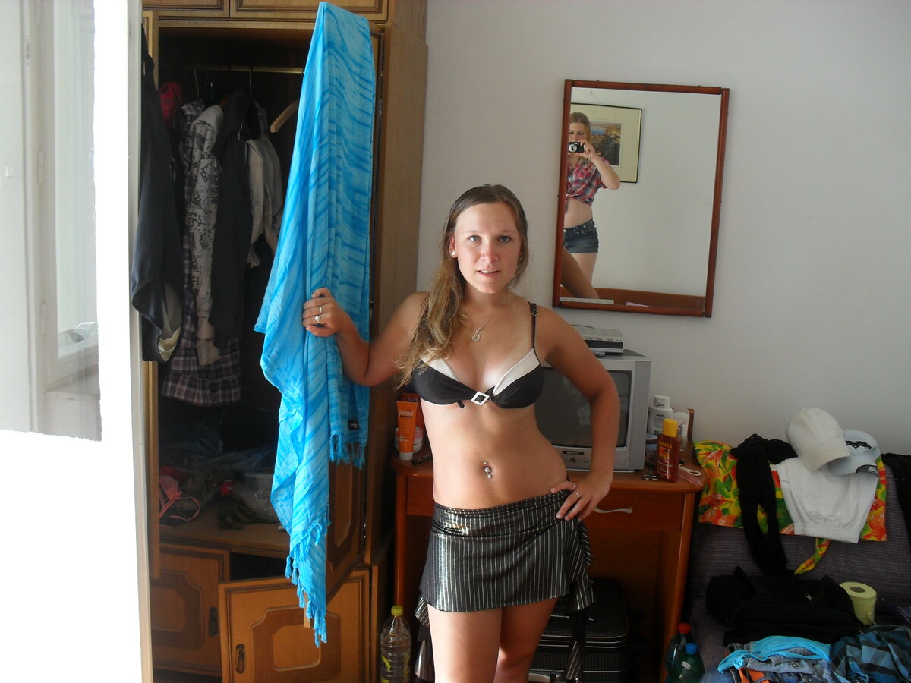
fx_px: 921
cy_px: 342
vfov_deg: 40.7
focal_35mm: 35
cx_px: 456
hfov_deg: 52.6
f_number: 3.2
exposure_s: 1/60
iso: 100
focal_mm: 6.3
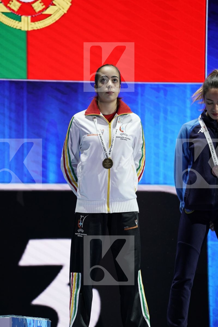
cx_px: 109
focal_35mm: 200
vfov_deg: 10.3
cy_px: 164
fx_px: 1817
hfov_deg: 6.9
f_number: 2.8
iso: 320
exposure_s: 1/250
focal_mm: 200
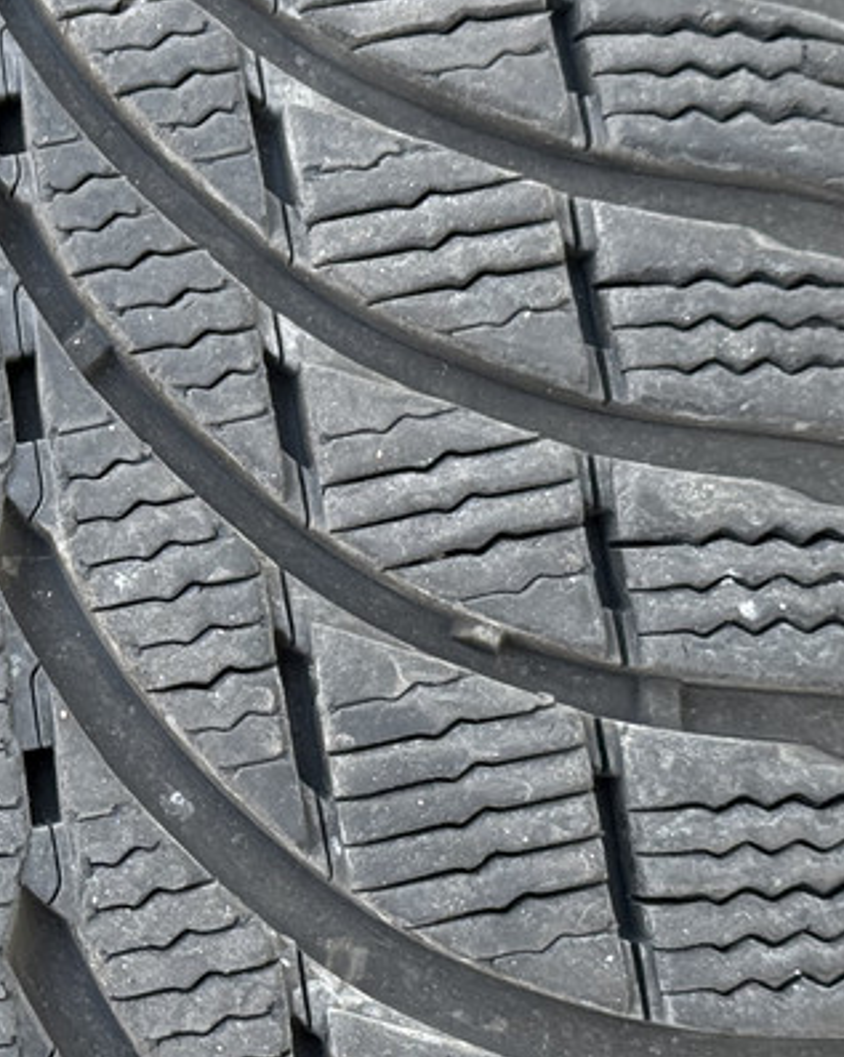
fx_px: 3939
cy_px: 570
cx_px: -185
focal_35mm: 126
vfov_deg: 15.3
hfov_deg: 12.0
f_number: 1.78
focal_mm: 6.76
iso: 125
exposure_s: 1/236
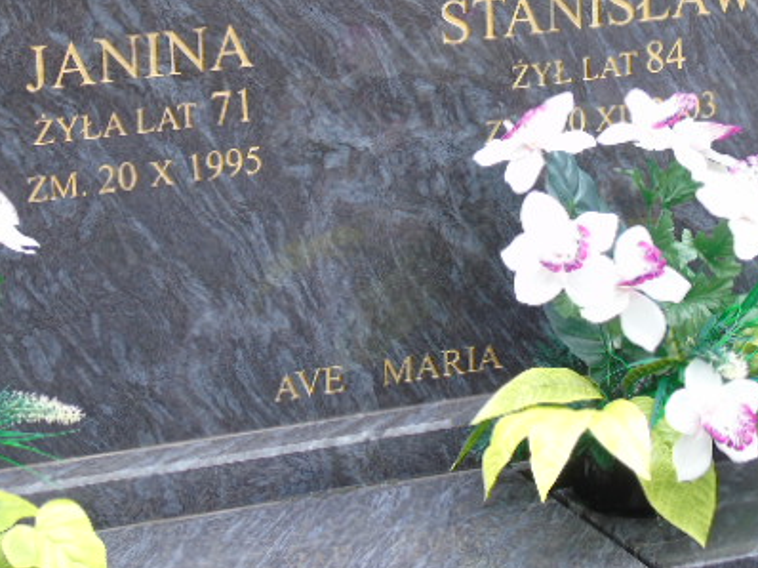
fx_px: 2889
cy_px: 151
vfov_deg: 11.2
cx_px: 385
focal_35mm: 132
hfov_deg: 14.9
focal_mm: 15
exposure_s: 1/30
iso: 80
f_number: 4.1
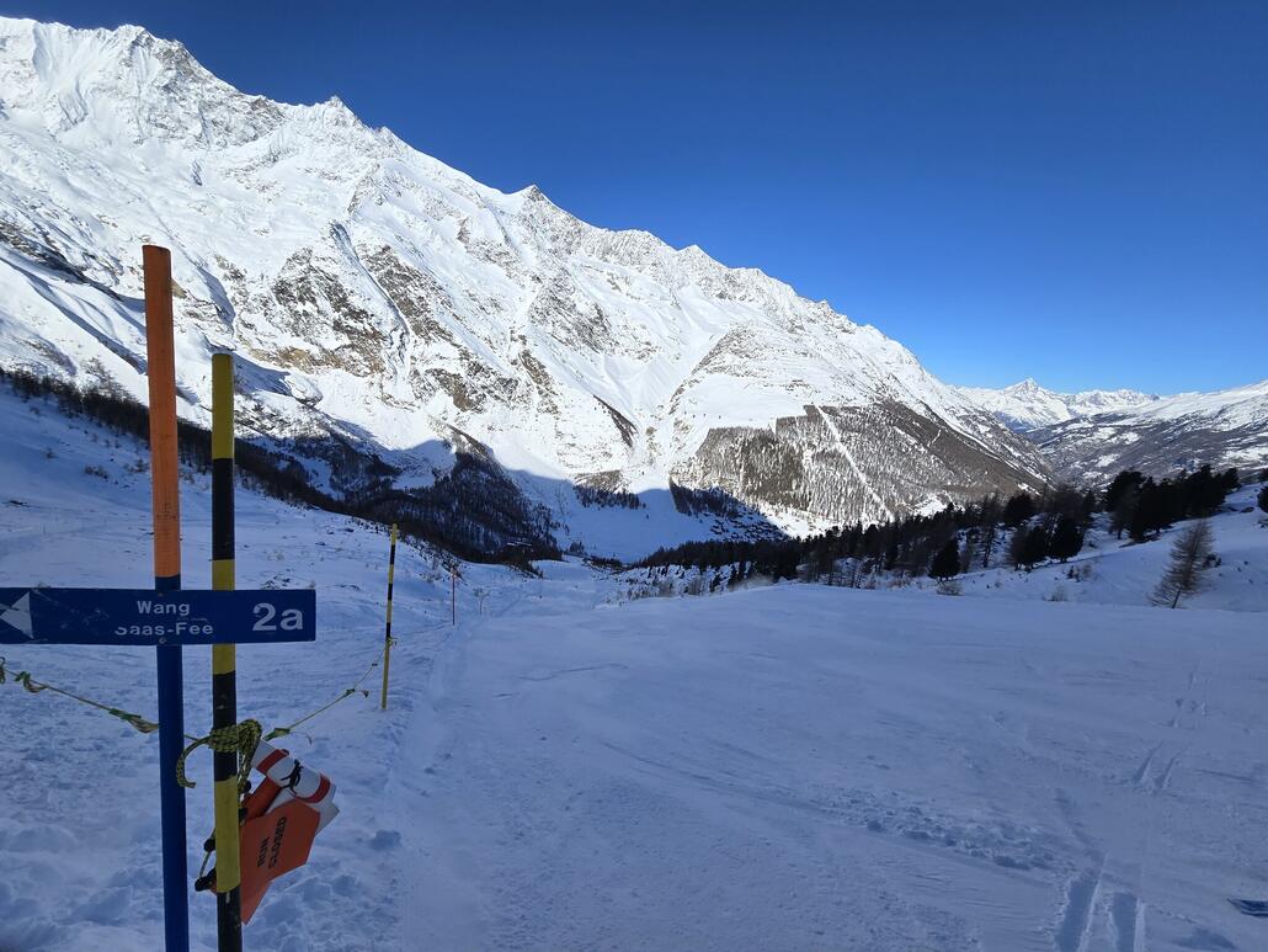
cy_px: 476
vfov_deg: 89.9
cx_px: 634
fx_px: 476
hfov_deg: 106.2
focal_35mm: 13
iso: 50
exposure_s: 1/3819
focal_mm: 2.2
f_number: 2.2
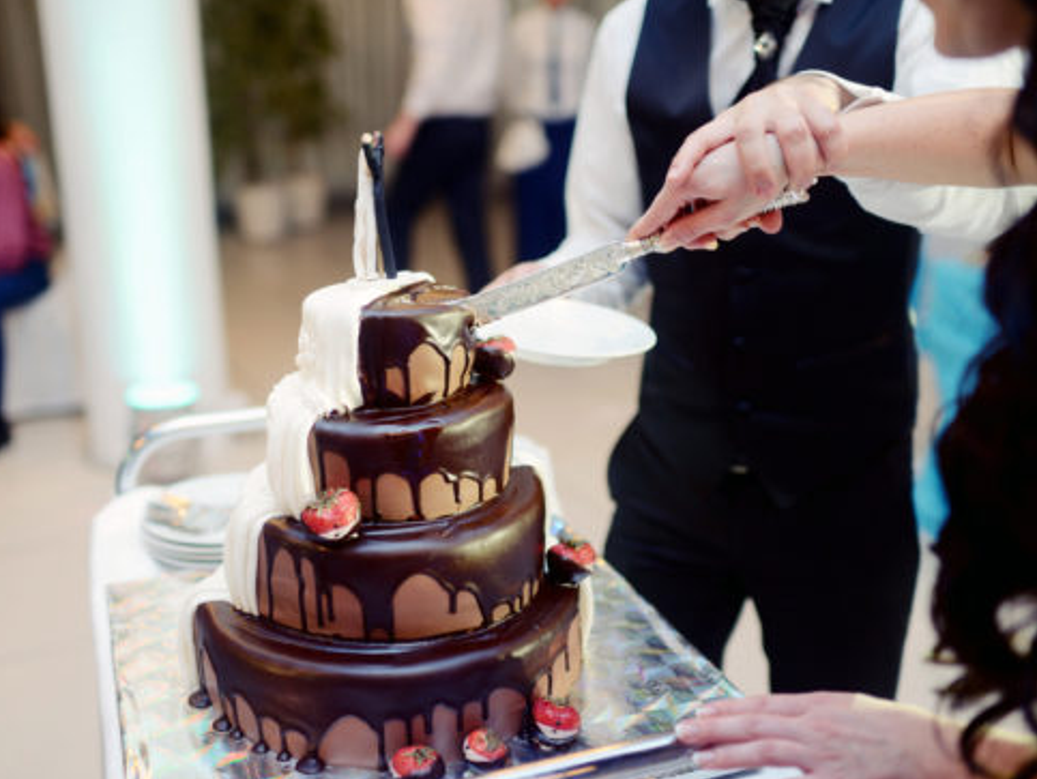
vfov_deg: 36.9
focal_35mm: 39
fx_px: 1169
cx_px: 487
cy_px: 395
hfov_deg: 47.8
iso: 400
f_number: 2
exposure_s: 1/125
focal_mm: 35
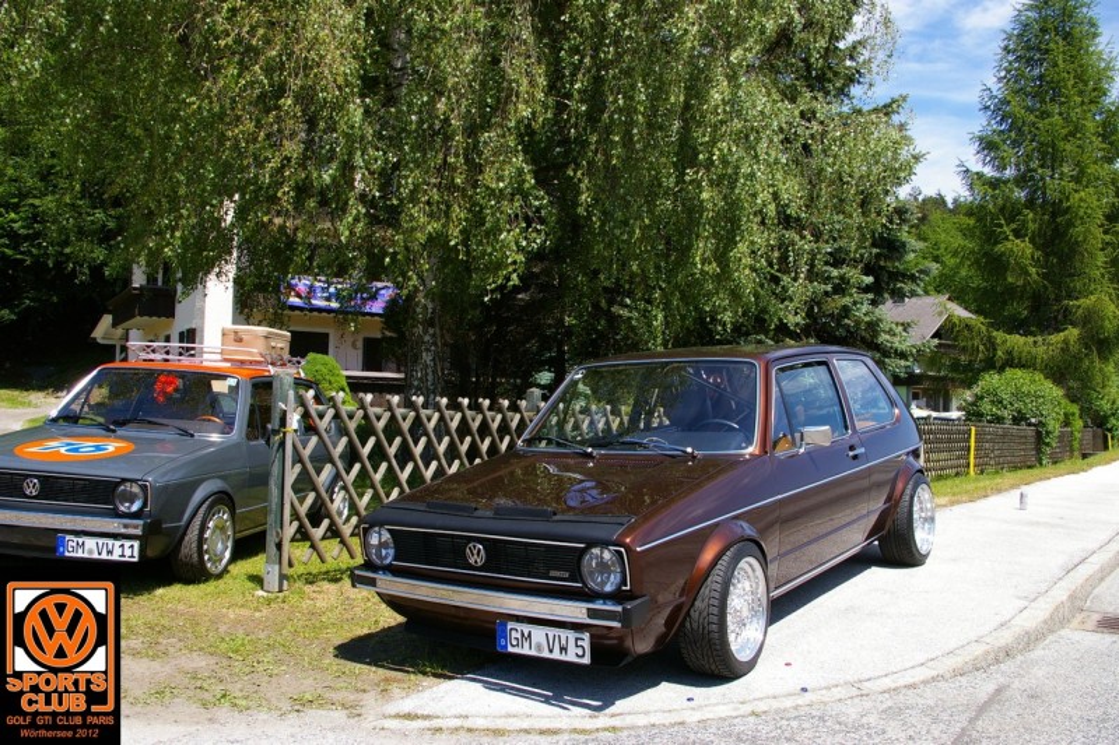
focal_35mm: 32
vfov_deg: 41.7
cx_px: 560
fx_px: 979
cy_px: 372
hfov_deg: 59.5
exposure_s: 1/180
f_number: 9.5
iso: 200
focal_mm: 21
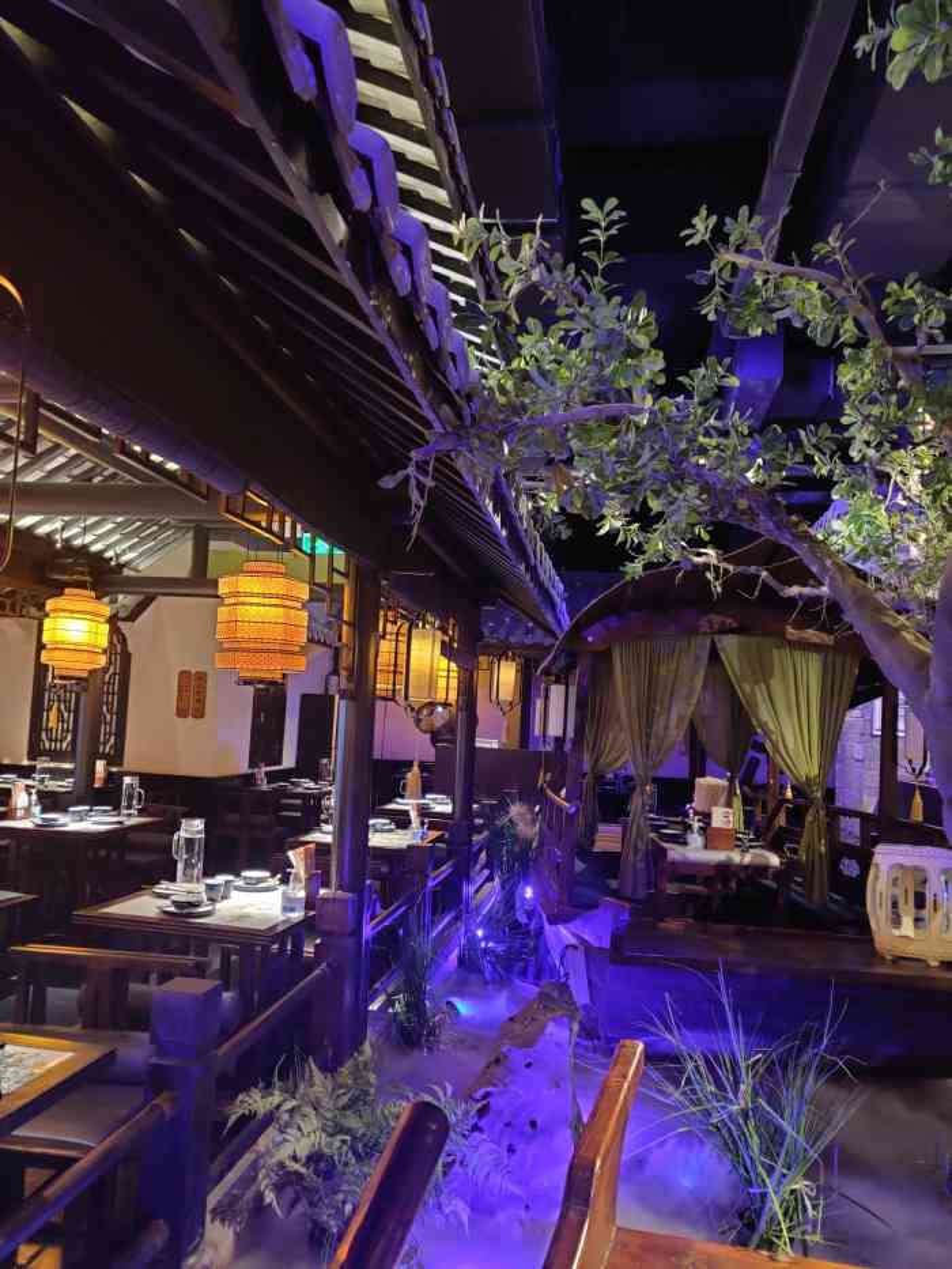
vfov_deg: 65.3
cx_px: 476
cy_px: 634
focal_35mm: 27
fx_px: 990
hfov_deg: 51.4
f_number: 1.65
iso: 2500
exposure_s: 1/14
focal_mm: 4.75
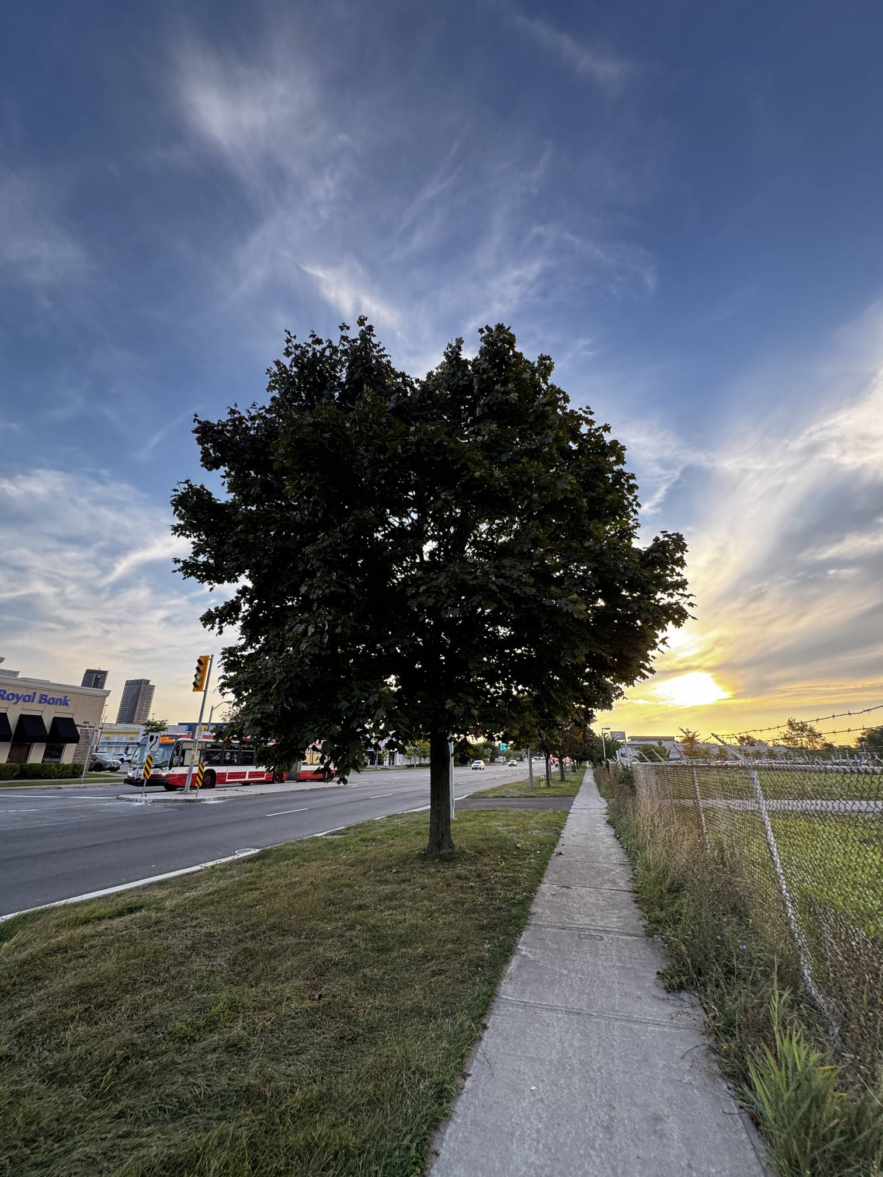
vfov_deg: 102.1
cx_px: 442
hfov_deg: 85.7
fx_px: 476
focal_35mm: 14
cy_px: 588
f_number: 2.2
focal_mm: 2.22
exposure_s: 1/138
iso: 40
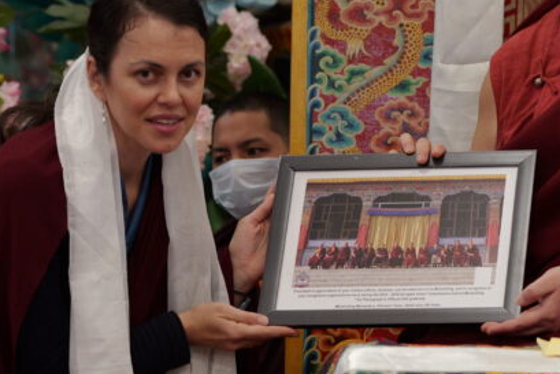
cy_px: 147
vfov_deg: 6.5
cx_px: 409
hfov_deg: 9.6
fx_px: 3314
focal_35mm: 213
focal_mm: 85
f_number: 4
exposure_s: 1/160
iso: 3200
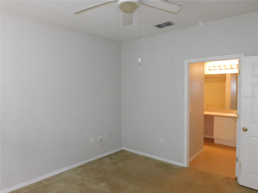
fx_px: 179
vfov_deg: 56.8
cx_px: 129
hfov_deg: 71.6
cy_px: 96
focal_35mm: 24
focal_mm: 4.3
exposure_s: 1/30
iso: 200
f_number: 3.3
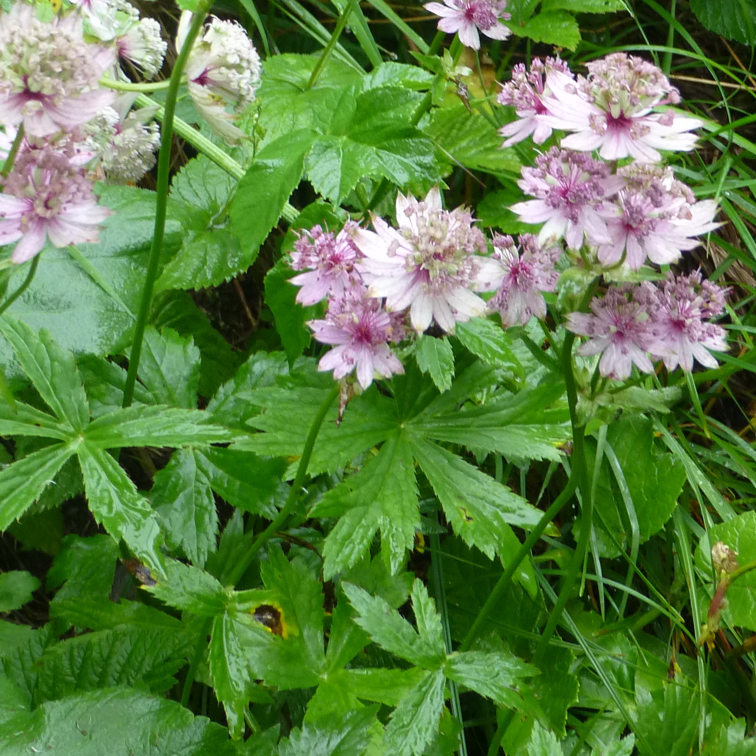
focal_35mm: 79
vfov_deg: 21.4
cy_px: 56
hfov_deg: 21.9
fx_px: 1952
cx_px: 412
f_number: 3.7
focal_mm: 6.1
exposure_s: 1/60
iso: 160
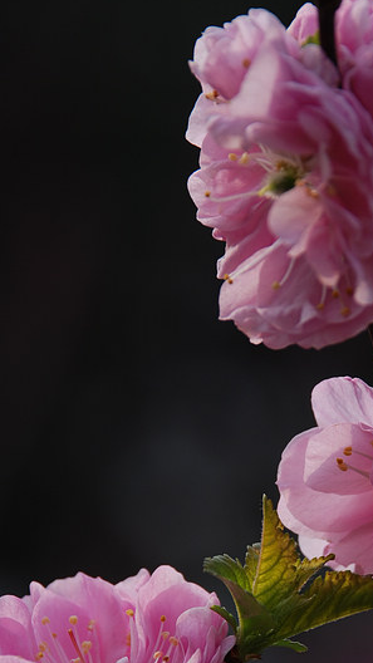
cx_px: 283
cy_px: 475
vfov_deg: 5.9
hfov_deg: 3.3
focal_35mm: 367
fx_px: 6451
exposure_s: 1/200
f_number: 5.6
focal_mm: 135
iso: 100
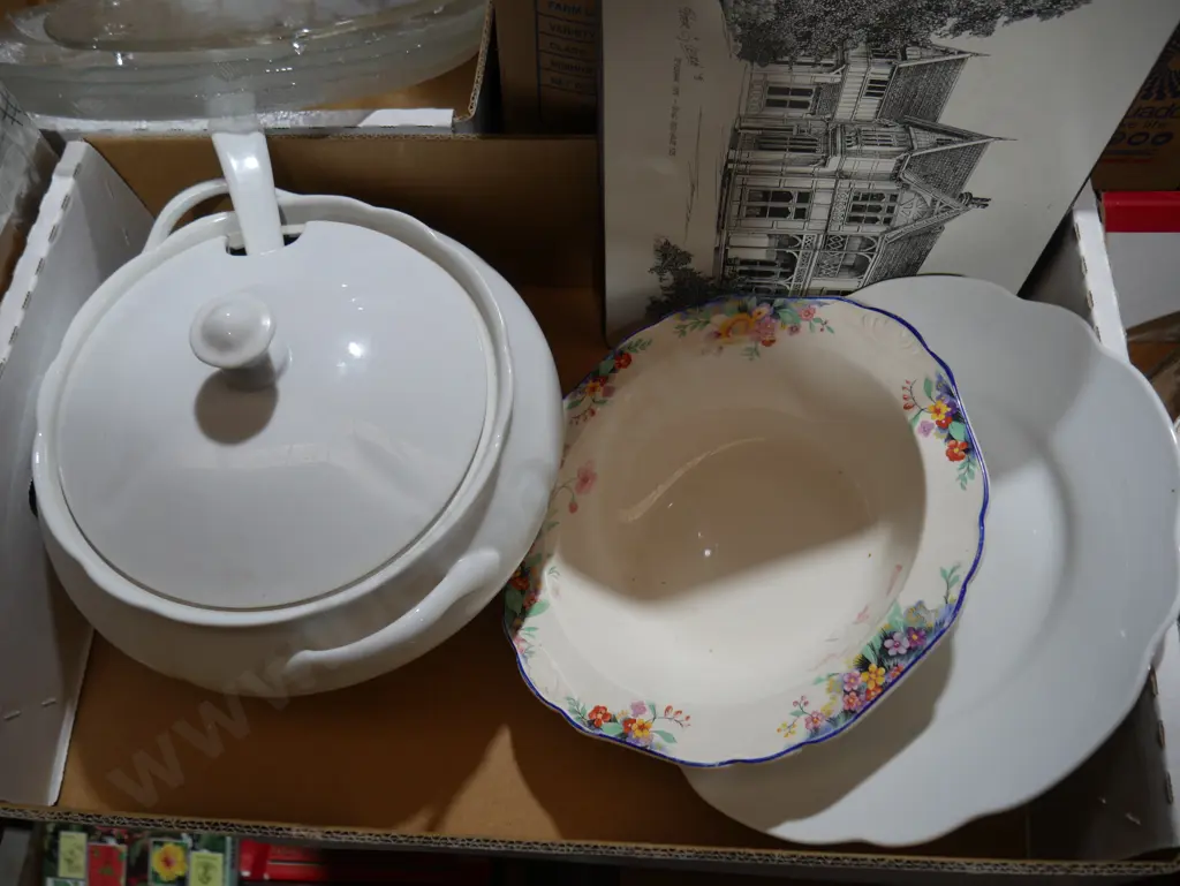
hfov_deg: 63.4
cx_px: 590
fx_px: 955
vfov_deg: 49.8
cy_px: 443
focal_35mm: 28
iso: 200
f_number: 3.5
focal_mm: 14
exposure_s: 1/125
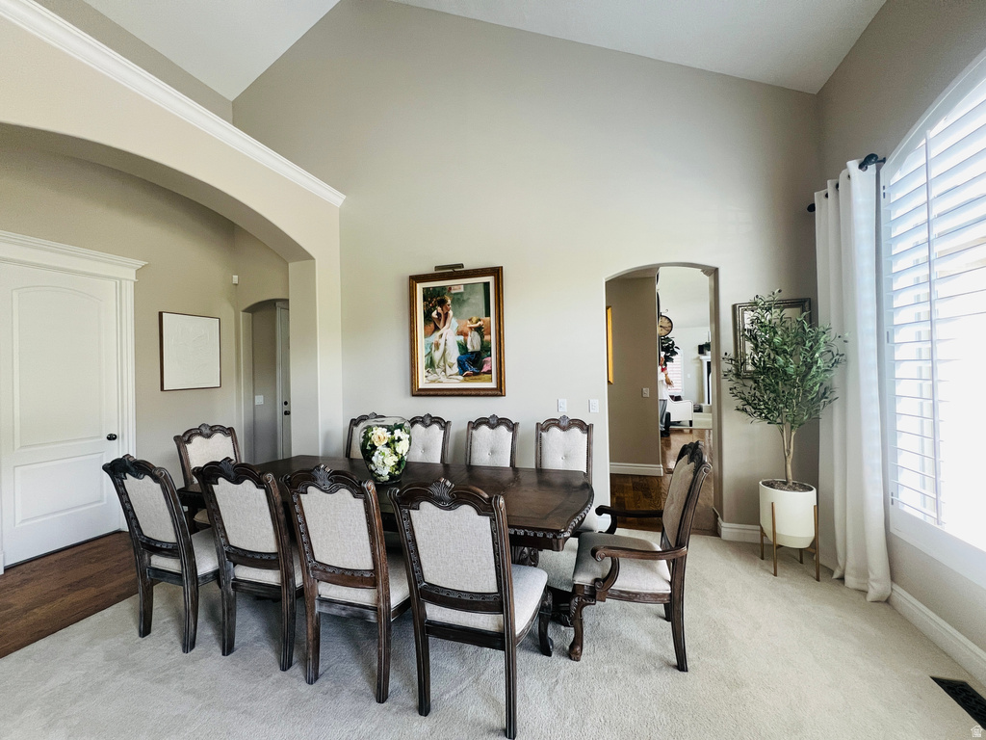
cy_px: 370
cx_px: 493
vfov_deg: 89.9
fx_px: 370
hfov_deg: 106.2
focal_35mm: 13
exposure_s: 1/99
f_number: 1.8
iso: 160
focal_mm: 1.57
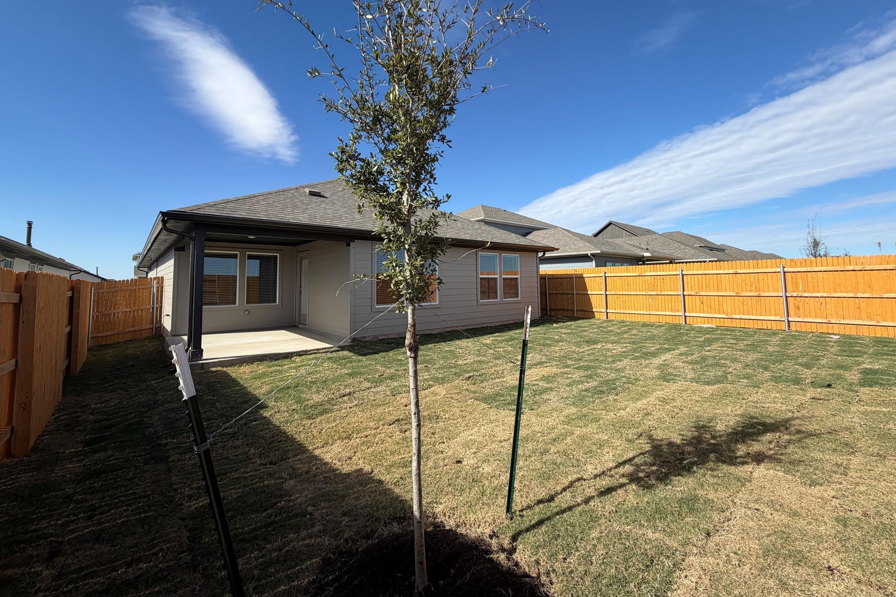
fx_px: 373
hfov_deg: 100.4
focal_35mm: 15
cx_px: 437
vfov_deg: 76.9
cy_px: 255
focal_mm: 2.22
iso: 20
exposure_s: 1/809
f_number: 2.2
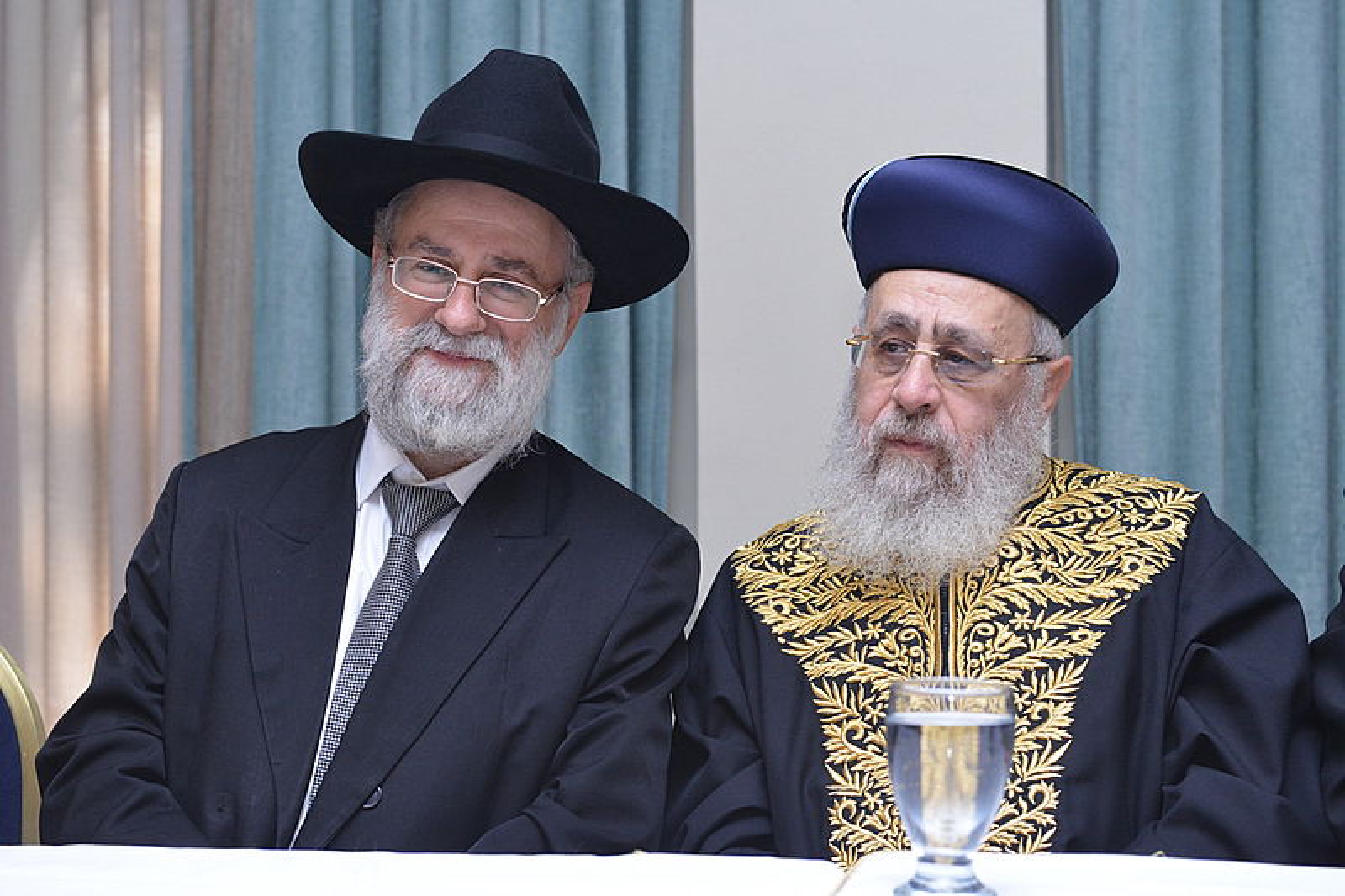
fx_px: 2615
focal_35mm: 70
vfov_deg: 19.4
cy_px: 448
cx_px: 672
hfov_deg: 28.8
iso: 2500
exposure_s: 1/250
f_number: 5.6
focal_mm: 70
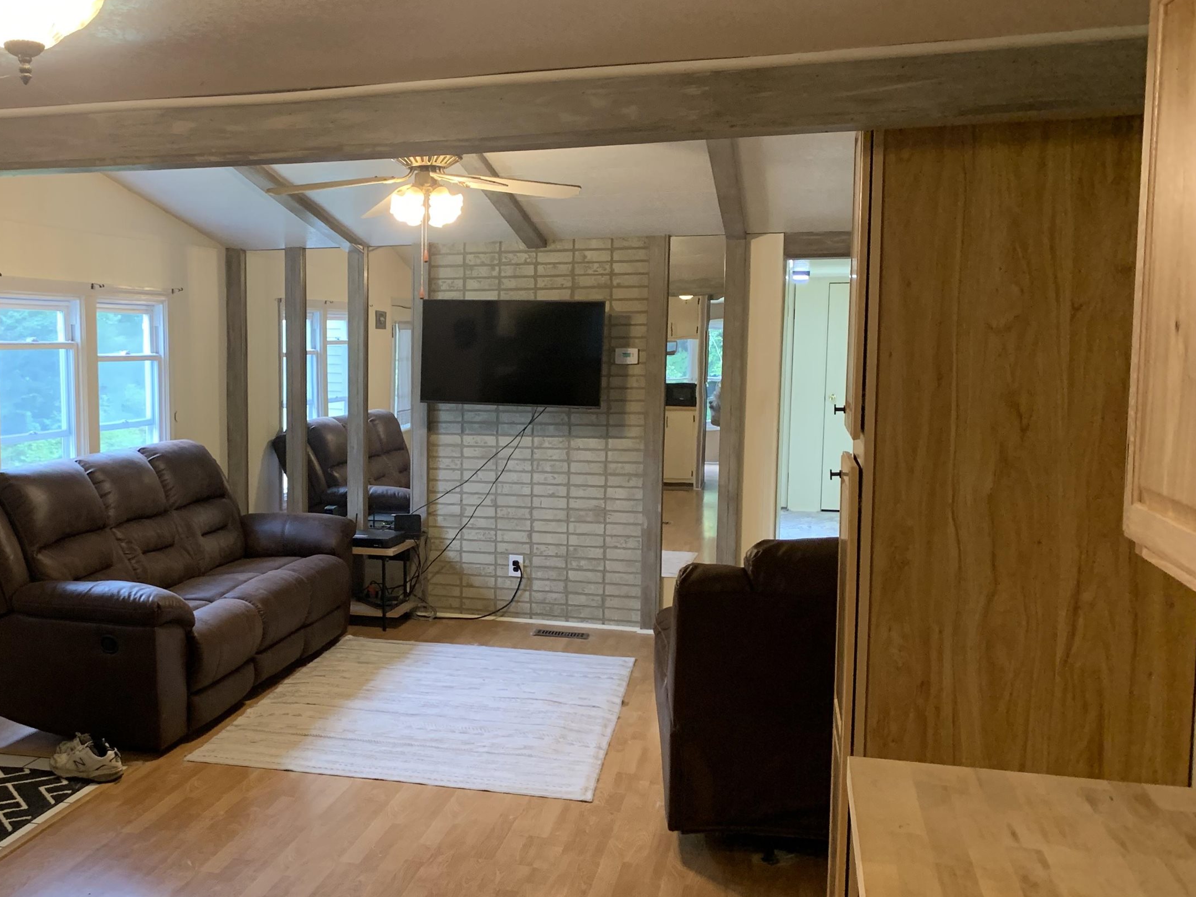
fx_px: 1278
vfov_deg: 38.6
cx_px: 348
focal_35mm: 37
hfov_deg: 48.8
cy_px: 494
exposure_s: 1/60
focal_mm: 4.25
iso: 250
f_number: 1.8
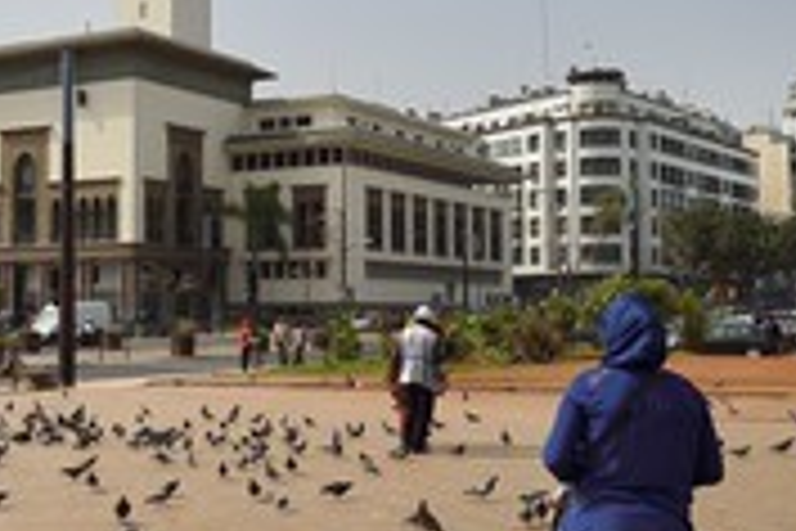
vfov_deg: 23.8
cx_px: 216
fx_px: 1260
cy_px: 248
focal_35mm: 57
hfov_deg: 34.4
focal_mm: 24
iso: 200
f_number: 13
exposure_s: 1/250
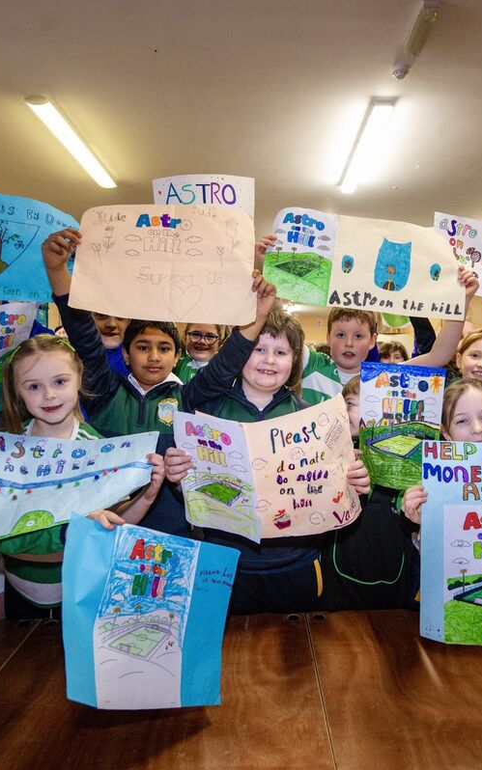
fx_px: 499
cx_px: 319
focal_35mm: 24
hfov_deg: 50.7
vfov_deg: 75.3
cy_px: 385
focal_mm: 15.5
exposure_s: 1/125
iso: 3200
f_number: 4
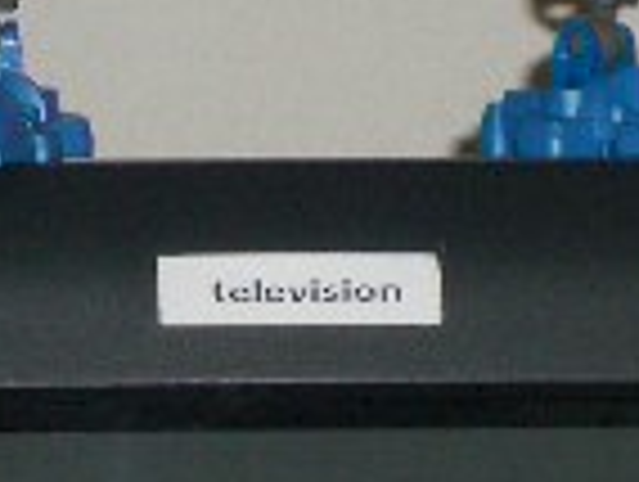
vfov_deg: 3.1
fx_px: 8746
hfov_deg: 4.2
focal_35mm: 473
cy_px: -545
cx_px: 266
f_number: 4.8
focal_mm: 17.4
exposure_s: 1/60
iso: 100
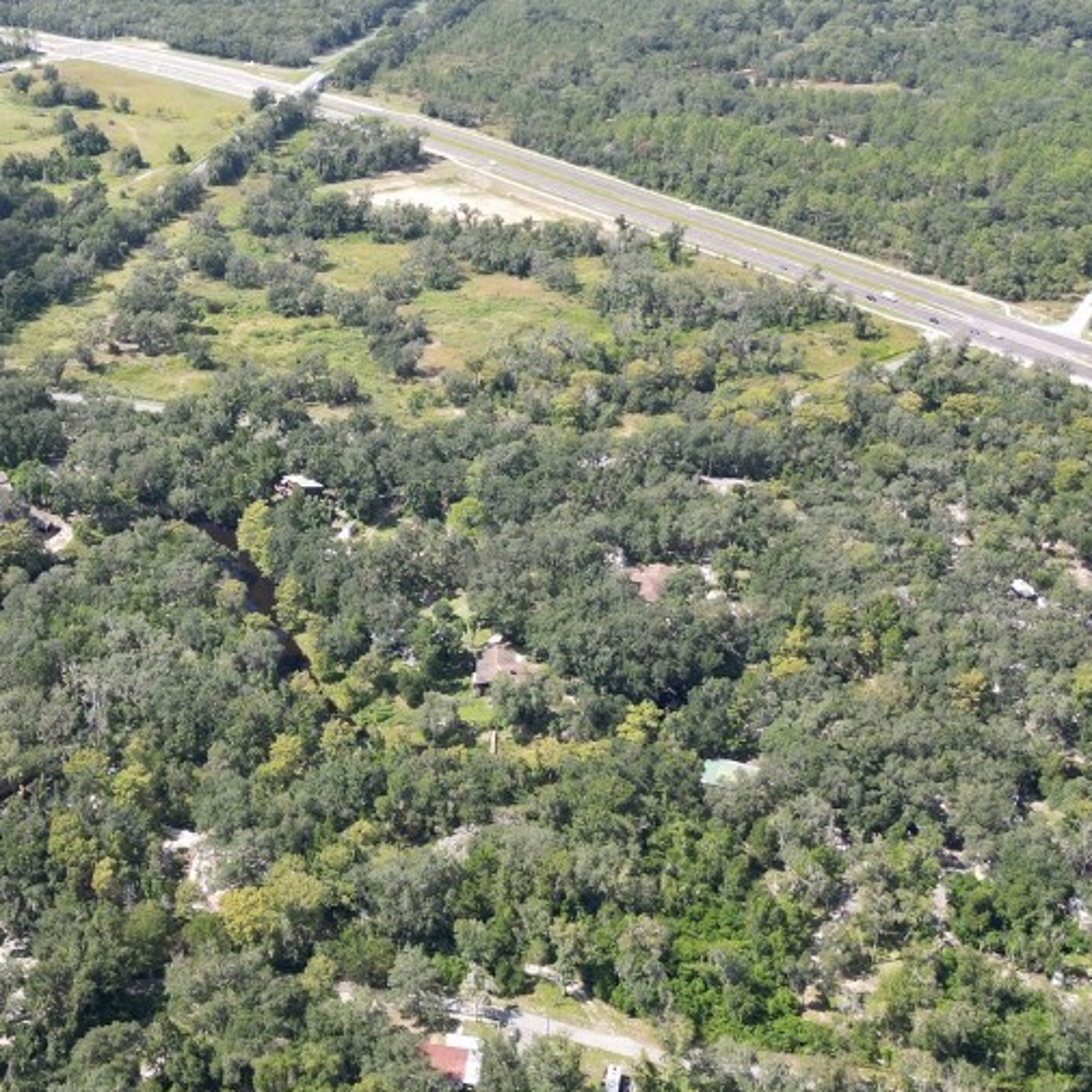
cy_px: 543
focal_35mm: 43
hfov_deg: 38.3
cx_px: 294
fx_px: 1535
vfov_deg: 39.2
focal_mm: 6.72
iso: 120
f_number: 1.7
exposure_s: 1/1250
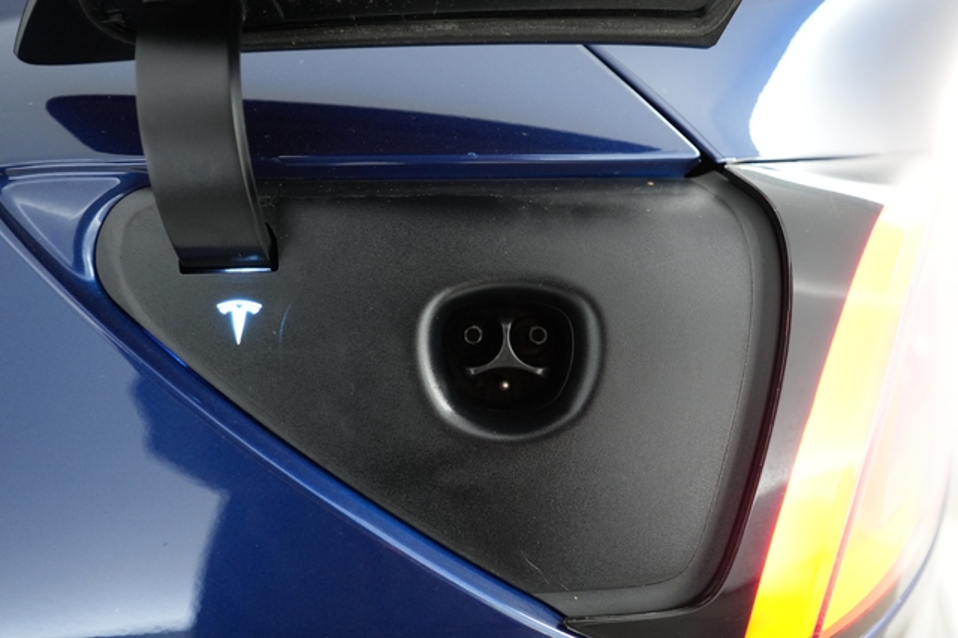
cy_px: 319
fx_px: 665
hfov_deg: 71.5
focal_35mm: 25
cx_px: 479
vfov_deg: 51.2
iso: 3200
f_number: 2.8
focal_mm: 25
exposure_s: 1/60
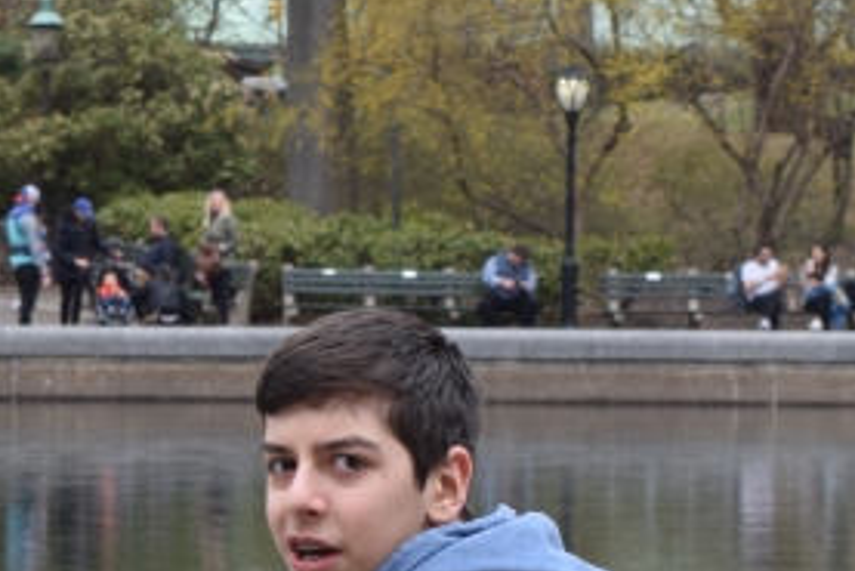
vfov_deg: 4.5
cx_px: 343
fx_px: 7244
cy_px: 519
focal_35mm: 305
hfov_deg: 6.8
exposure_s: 1/40
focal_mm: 55
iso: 200
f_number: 10
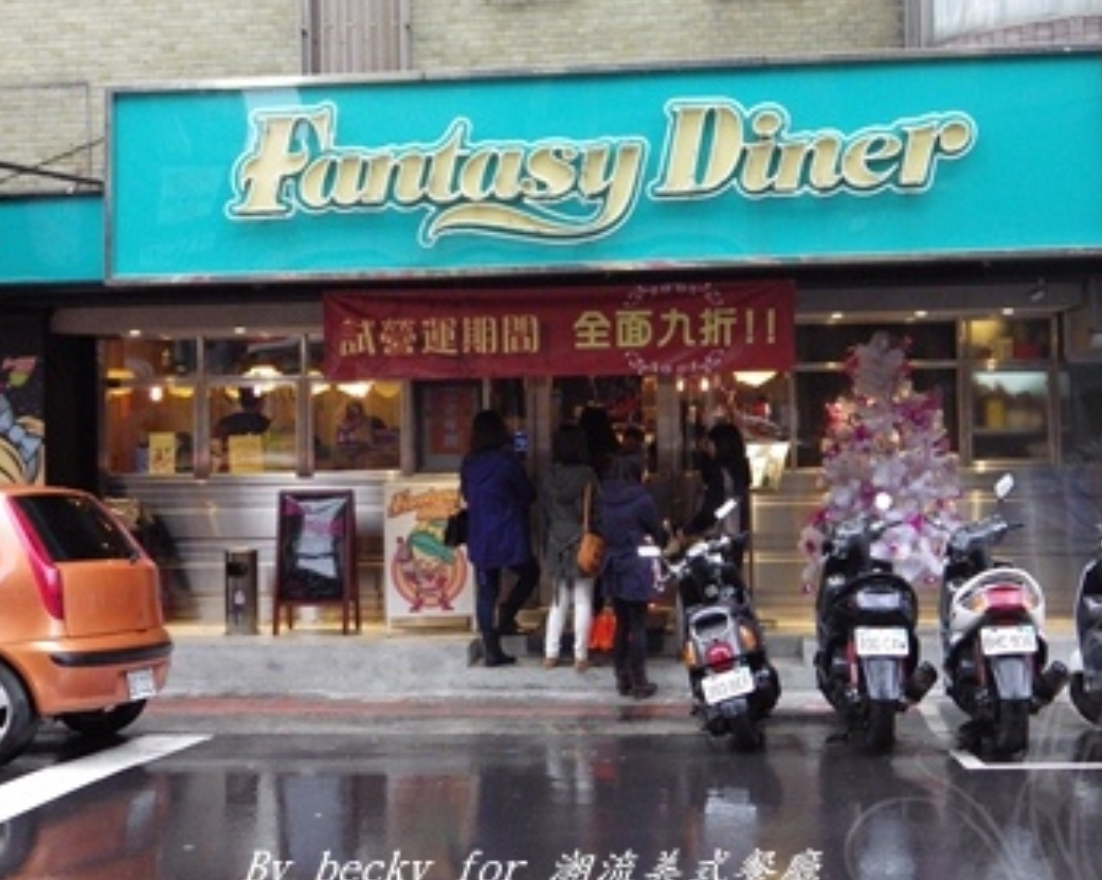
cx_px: 578
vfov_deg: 29.1
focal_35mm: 52
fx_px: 1695
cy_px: 365
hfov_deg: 36.0
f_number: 3.6
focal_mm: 7.4
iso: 500
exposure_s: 1/50
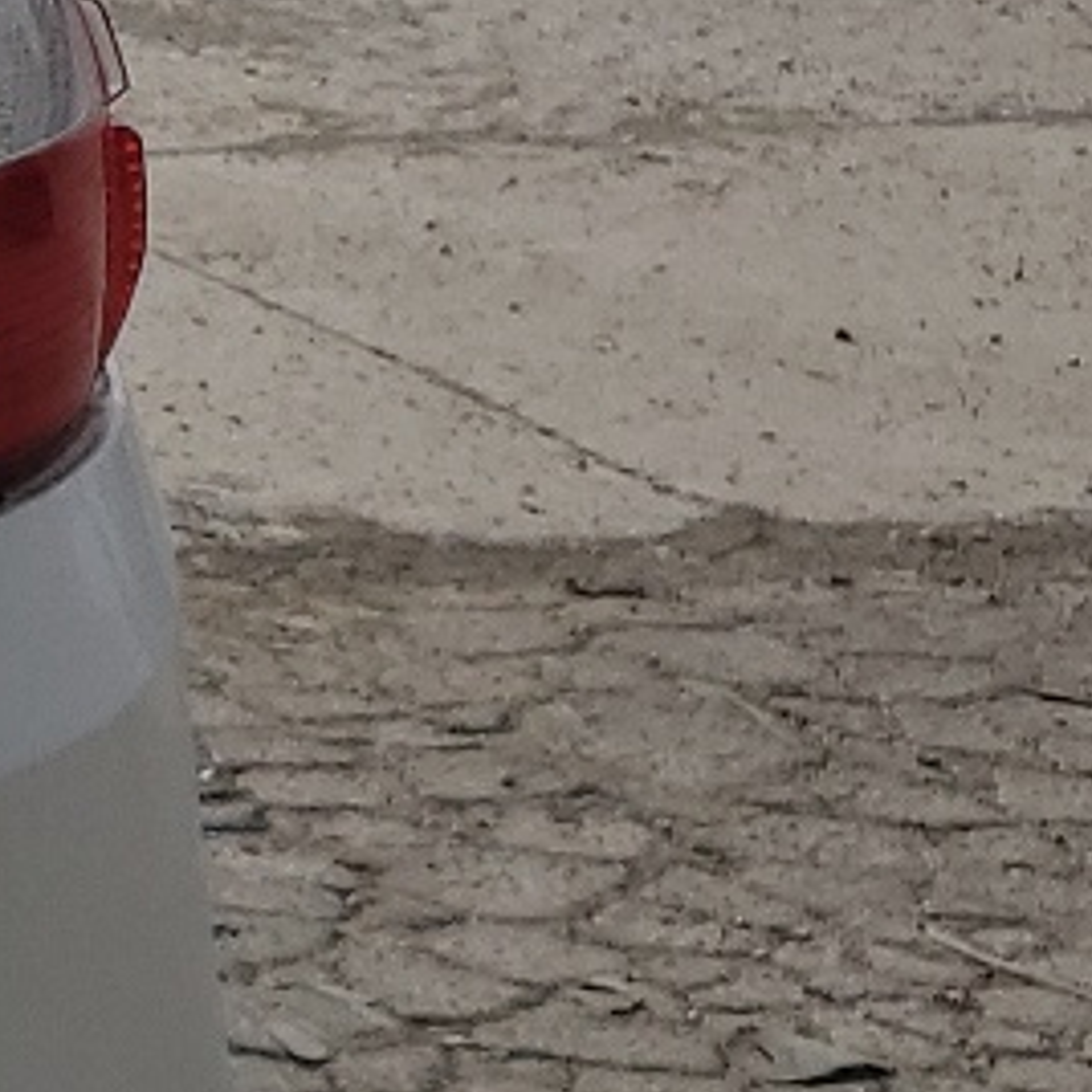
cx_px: -1948
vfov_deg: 12.7
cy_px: 444
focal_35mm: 137
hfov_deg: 10.1
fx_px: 4890
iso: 50
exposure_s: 1/10000
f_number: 1.5
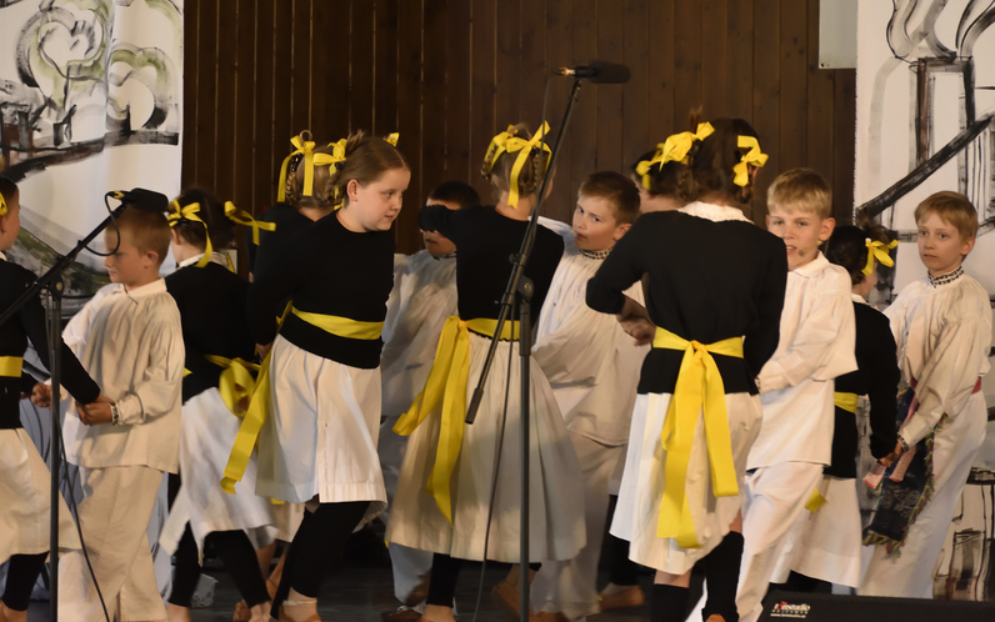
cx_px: 496
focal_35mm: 178
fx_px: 4828
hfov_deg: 11.8
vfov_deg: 7.4
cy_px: 327
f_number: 6.3
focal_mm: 116
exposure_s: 1/200
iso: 2500
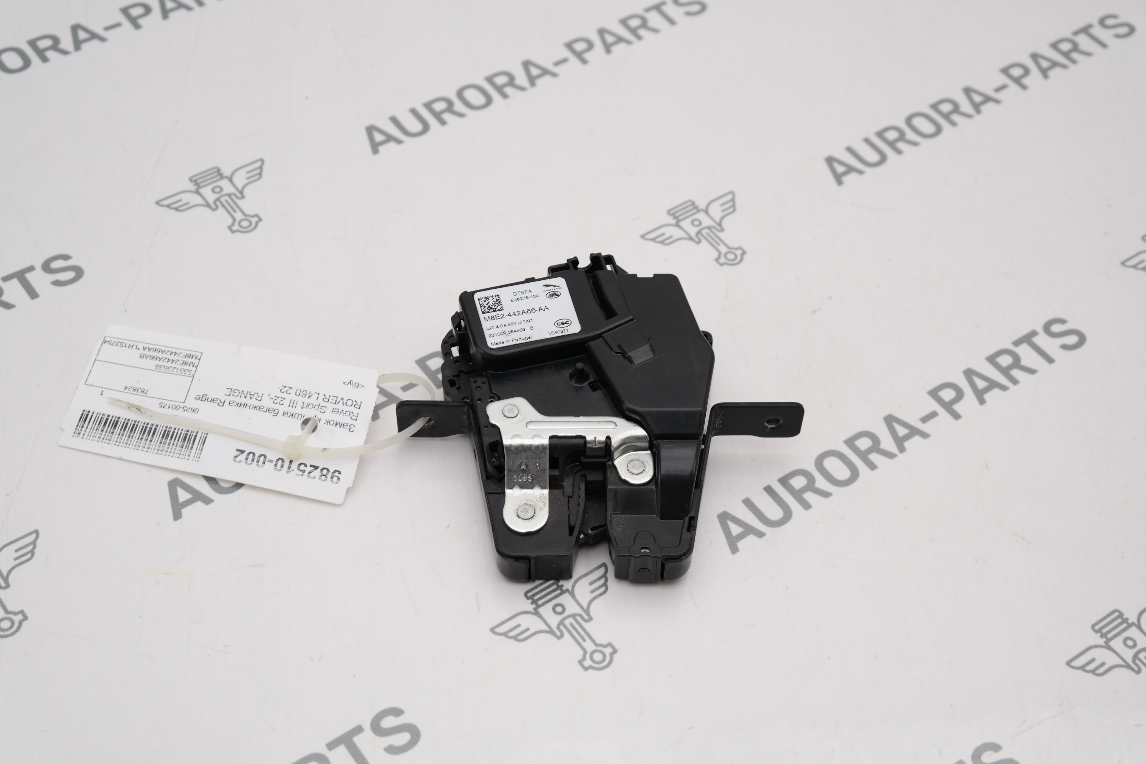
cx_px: 573
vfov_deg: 24.2
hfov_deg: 35.6
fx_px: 1783
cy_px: 382
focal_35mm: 56
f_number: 4.5
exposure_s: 1/125
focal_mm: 37
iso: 100
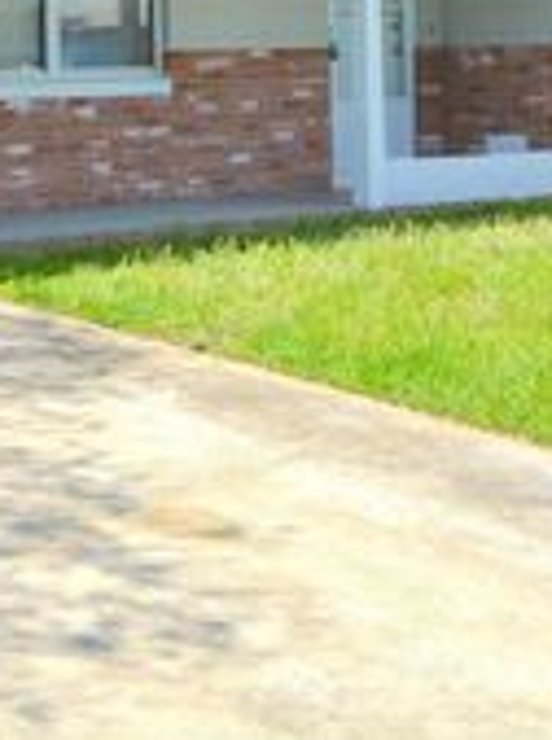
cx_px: -13
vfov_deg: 24.4
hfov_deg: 18.5
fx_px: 1643
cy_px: 20
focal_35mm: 77
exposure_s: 1/250
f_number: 8
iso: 110
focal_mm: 18
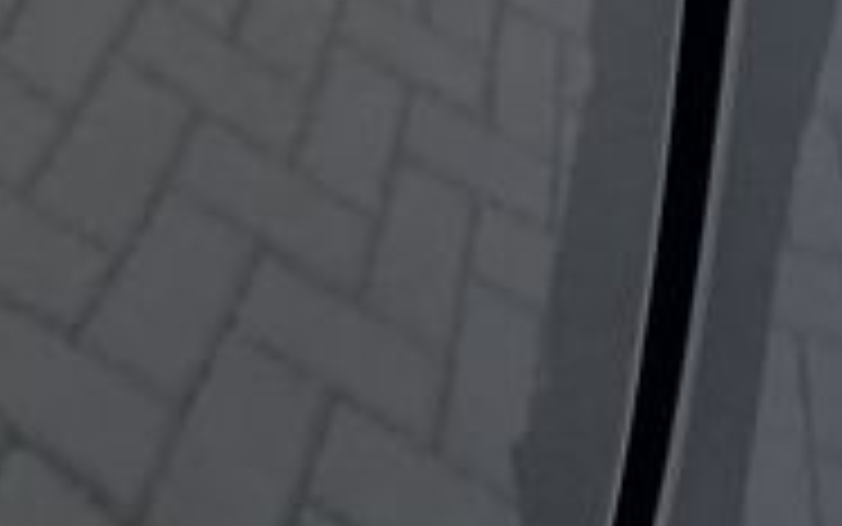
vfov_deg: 7.8
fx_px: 3466
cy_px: -935
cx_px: 1045
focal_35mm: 151
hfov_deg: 13.4
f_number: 1.8
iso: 25
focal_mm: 3.98
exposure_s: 1/60
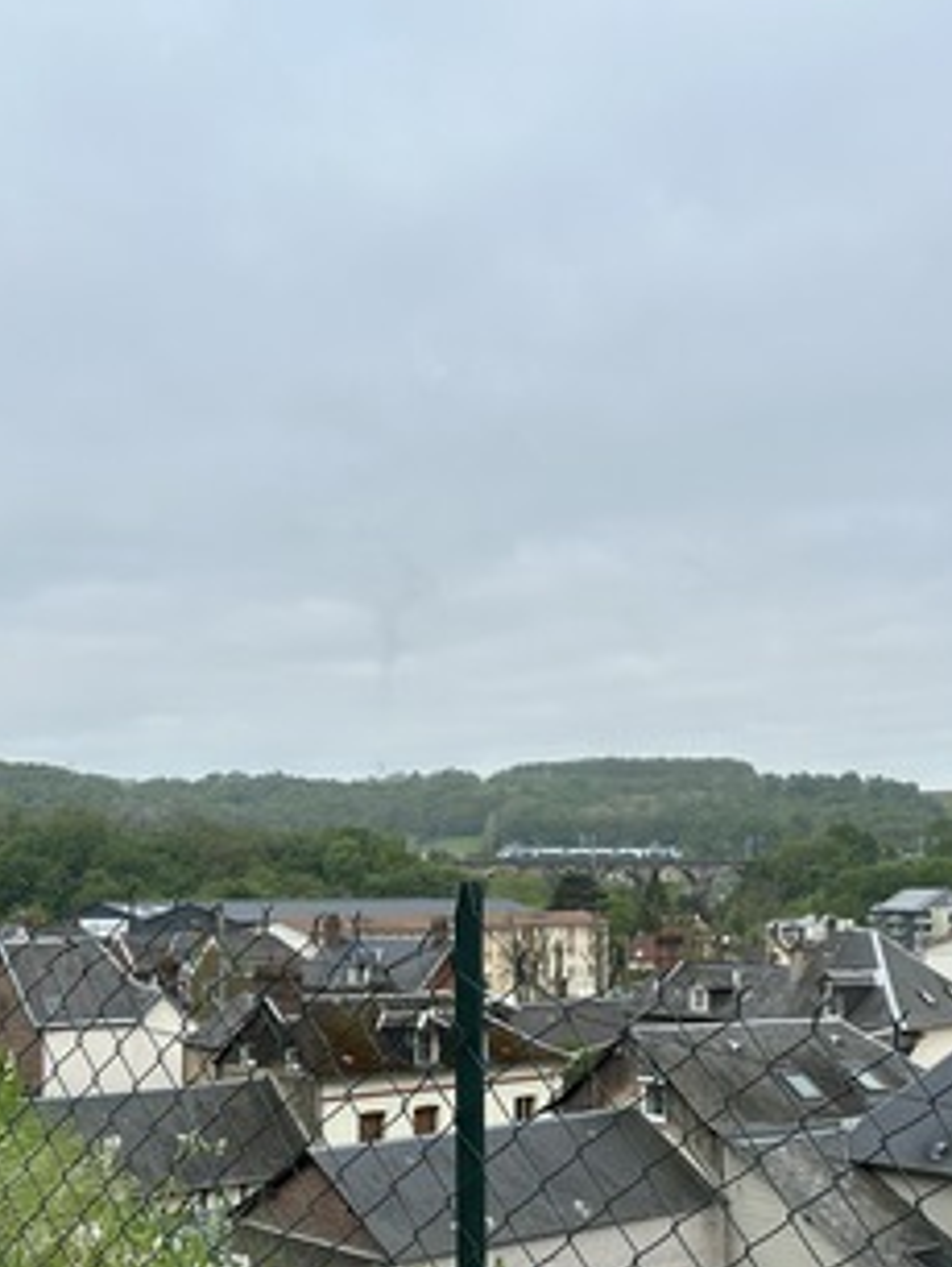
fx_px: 1721
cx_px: 596
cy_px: 865
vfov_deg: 39.8
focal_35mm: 47
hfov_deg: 30.8
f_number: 1.78
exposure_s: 1/2660
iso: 80
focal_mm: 6.86
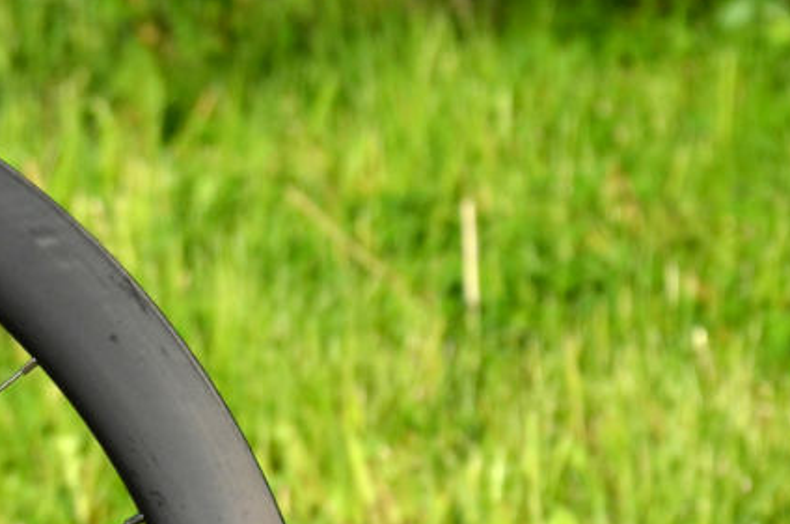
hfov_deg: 4.4
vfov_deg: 2.9
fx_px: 10229
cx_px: -721
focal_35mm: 467
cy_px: 899
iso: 200
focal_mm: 66
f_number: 5.6
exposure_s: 1/500
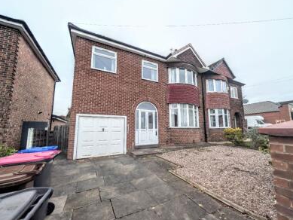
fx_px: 110
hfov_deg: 106.1
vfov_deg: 89.9
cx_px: 153
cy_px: 114
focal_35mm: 13
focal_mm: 2.02
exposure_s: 1/456
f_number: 1.7
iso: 52
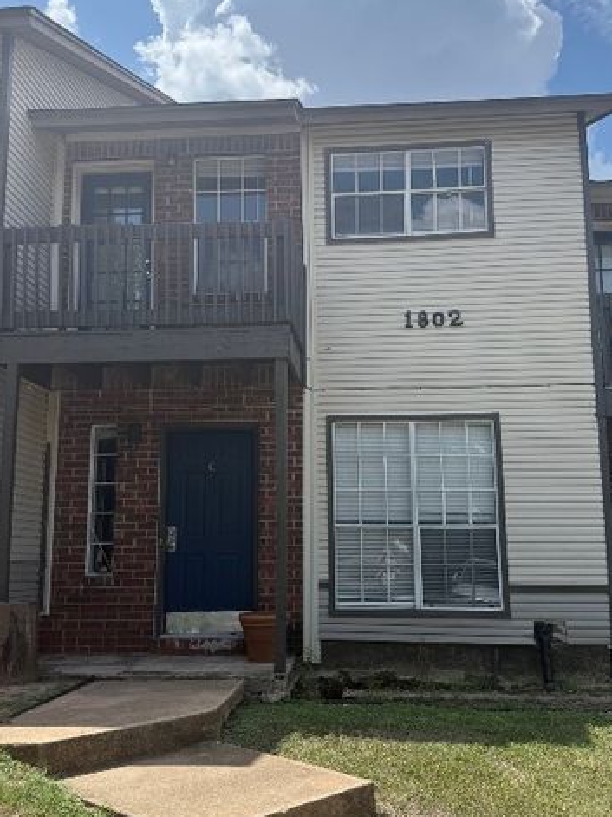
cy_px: 435
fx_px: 802
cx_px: 317
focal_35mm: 34
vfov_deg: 53.9
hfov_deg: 41.8
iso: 100
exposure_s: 1/5714
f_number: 1.78
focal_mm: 6.76
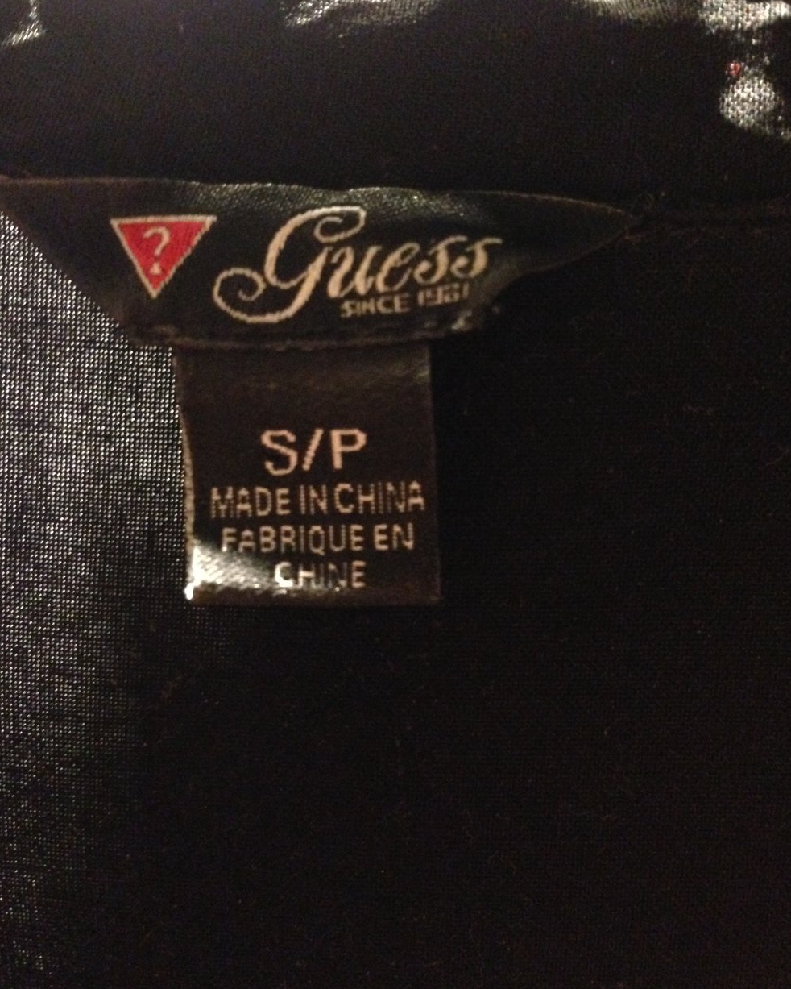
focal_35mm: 35
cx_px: 399
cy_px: 464
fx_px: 1024
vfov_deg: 51.5
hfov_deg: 42.2
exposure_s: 1/15
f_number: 2.4
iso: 800
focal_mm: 4.12
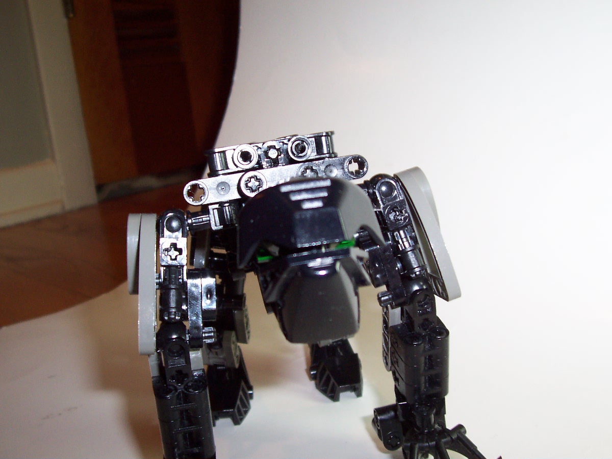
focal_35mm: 37
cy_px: 230
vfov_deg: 38.7
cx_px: 306
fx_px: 654
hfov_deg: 50.1
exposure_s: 1/60
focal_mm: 5.6
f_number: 2.8
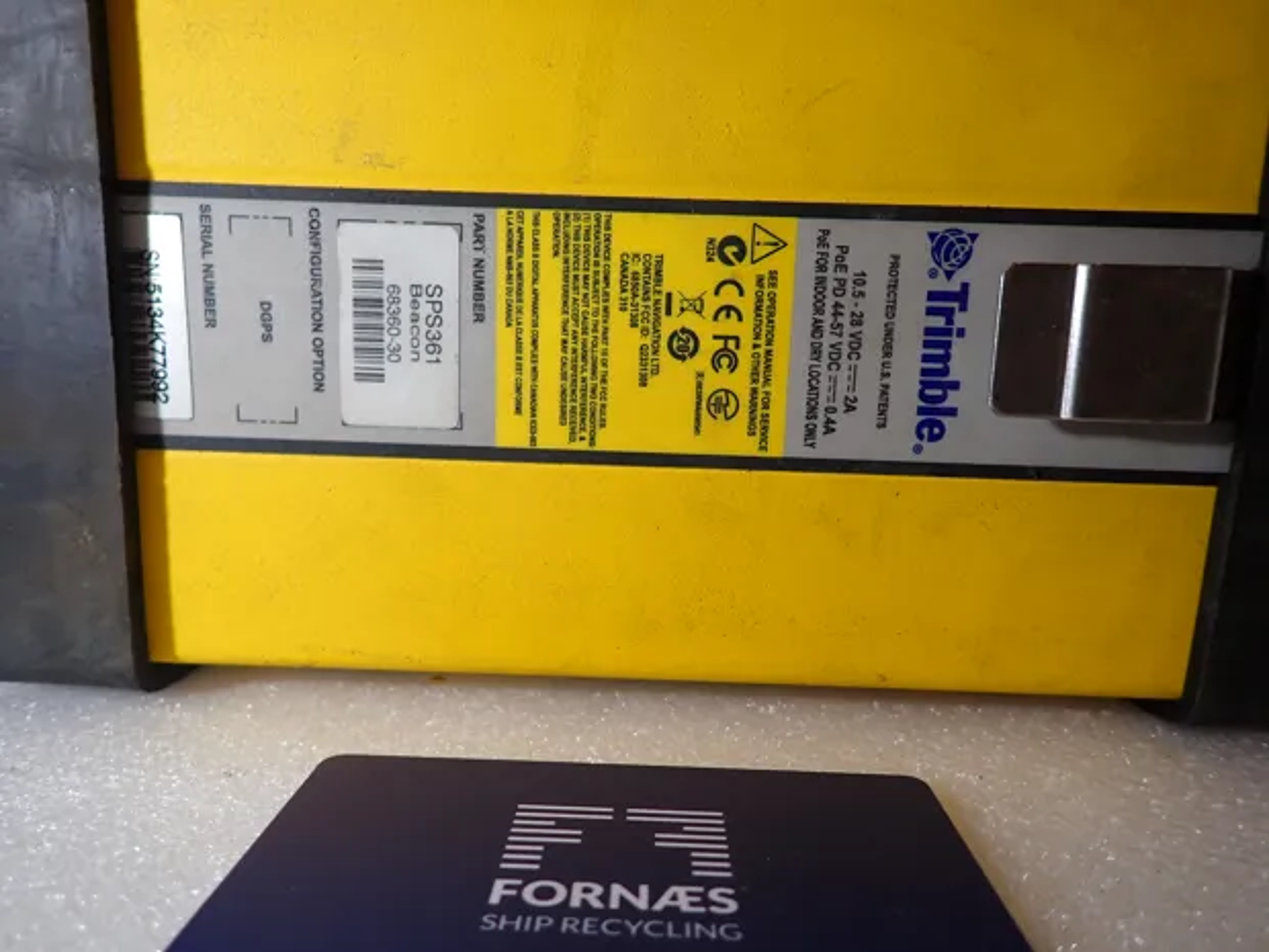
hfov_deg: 69.4
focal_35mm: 25
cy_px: 476
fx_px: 916
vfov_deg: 54.9
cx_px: 634
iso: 100
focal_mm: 4.5
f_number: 2
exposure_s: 1/160
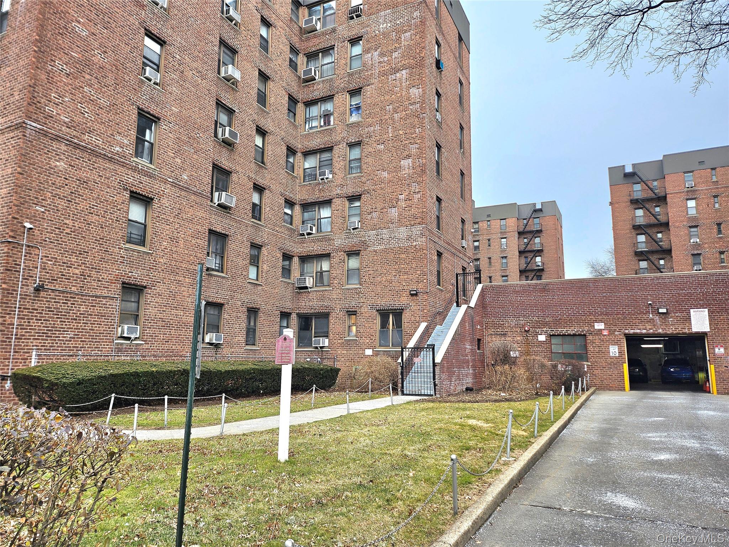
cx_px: 364
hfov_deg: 71.6
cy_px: 274
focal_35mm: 24
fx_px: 505
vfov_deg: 56.8
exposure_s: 1/345
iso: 50
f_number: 1.8
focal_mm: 5
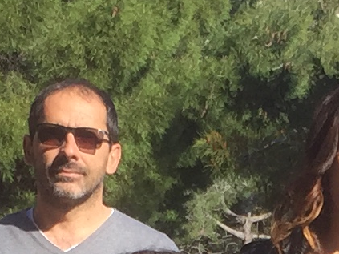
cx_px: 309
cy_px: 631
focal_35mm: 224
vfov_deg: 6.3
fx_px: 2193
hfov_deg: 8.8
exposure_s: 1/1163
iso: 32
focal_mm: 4.15
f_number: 2.2
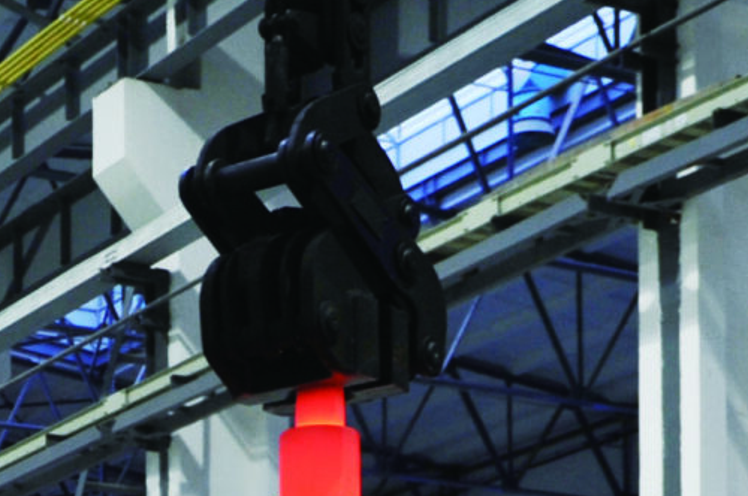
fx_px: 2552
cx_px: 28
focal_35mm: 123
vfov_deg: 10.1
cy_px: 1047
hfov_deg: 16.4
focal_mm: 24
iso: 800
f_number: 2.8
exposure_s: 1/15
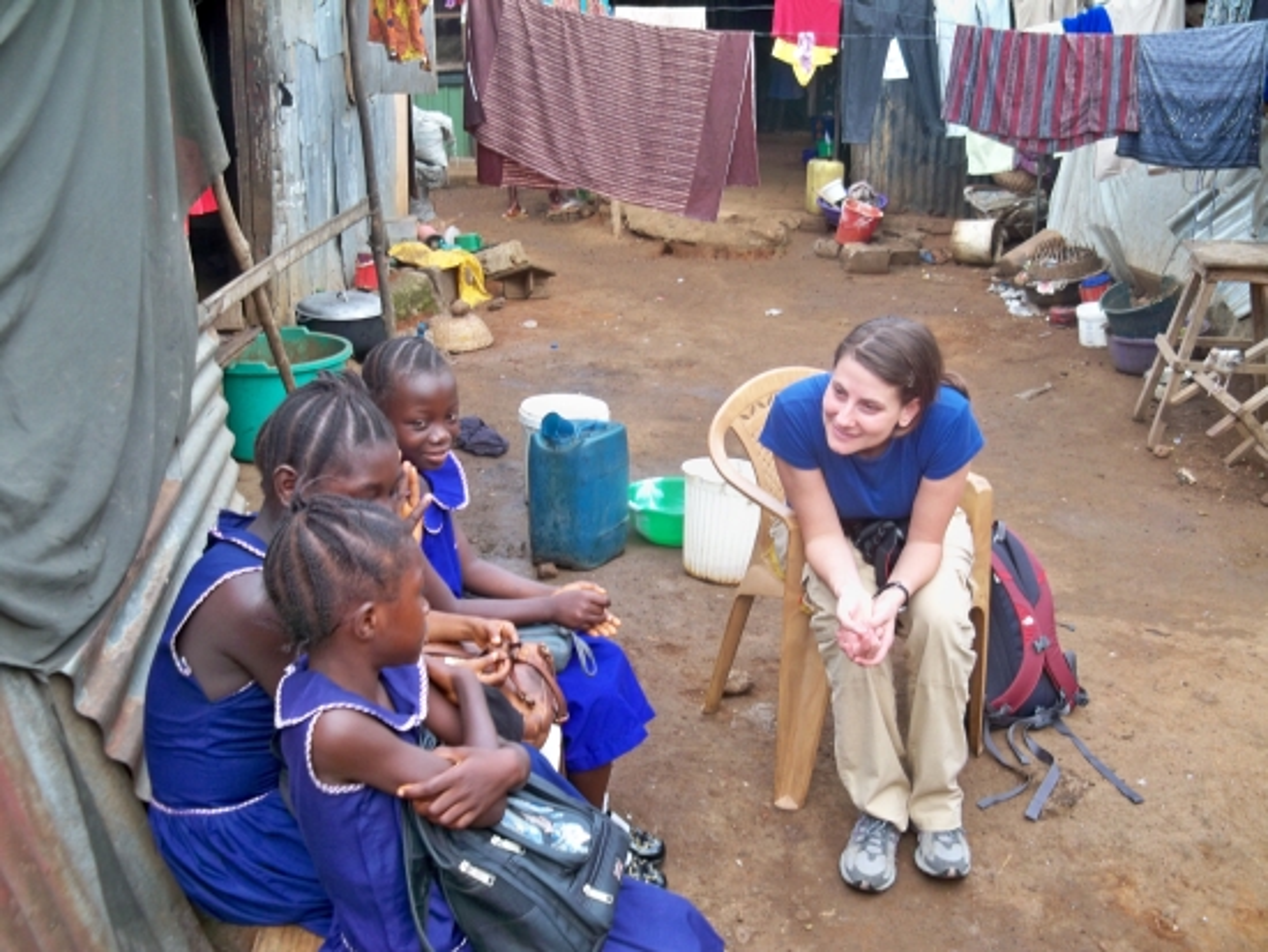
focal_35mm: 35
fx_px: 1283
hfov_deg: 52.6
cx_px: 634
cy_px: 476
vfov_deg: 40.7
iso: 80
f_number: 3.5
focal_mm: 6.2
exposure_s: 1/30
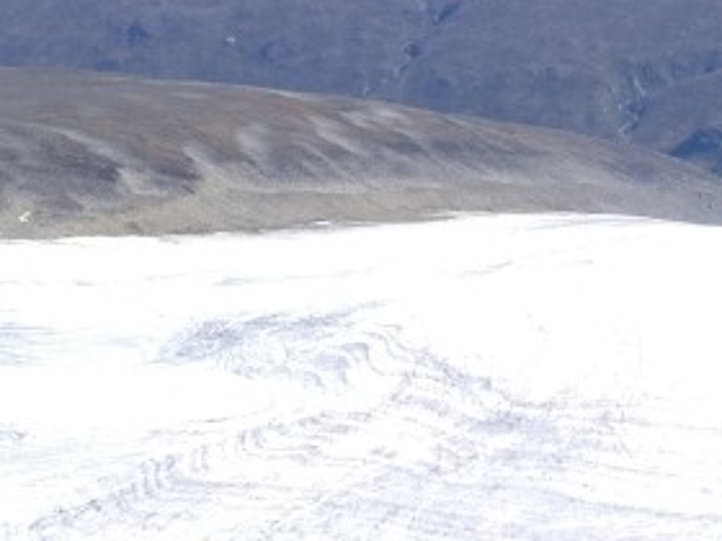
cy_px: 191
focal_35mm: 128
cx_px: 923
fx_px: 2670
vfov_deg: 11.6
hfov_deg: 14.8
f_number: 2.4
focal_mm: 4.28
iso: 50
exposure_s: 1/1453
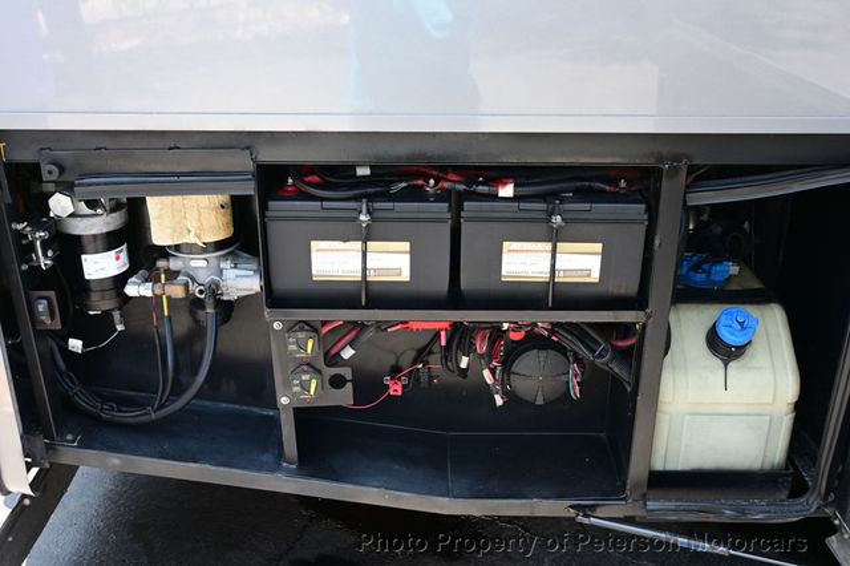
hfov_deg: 53.2
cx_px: 425
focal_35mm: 36
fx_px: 850
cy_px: 283
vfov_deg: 36.8
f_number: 4.2
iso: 100
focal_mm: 24
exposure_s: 1/50
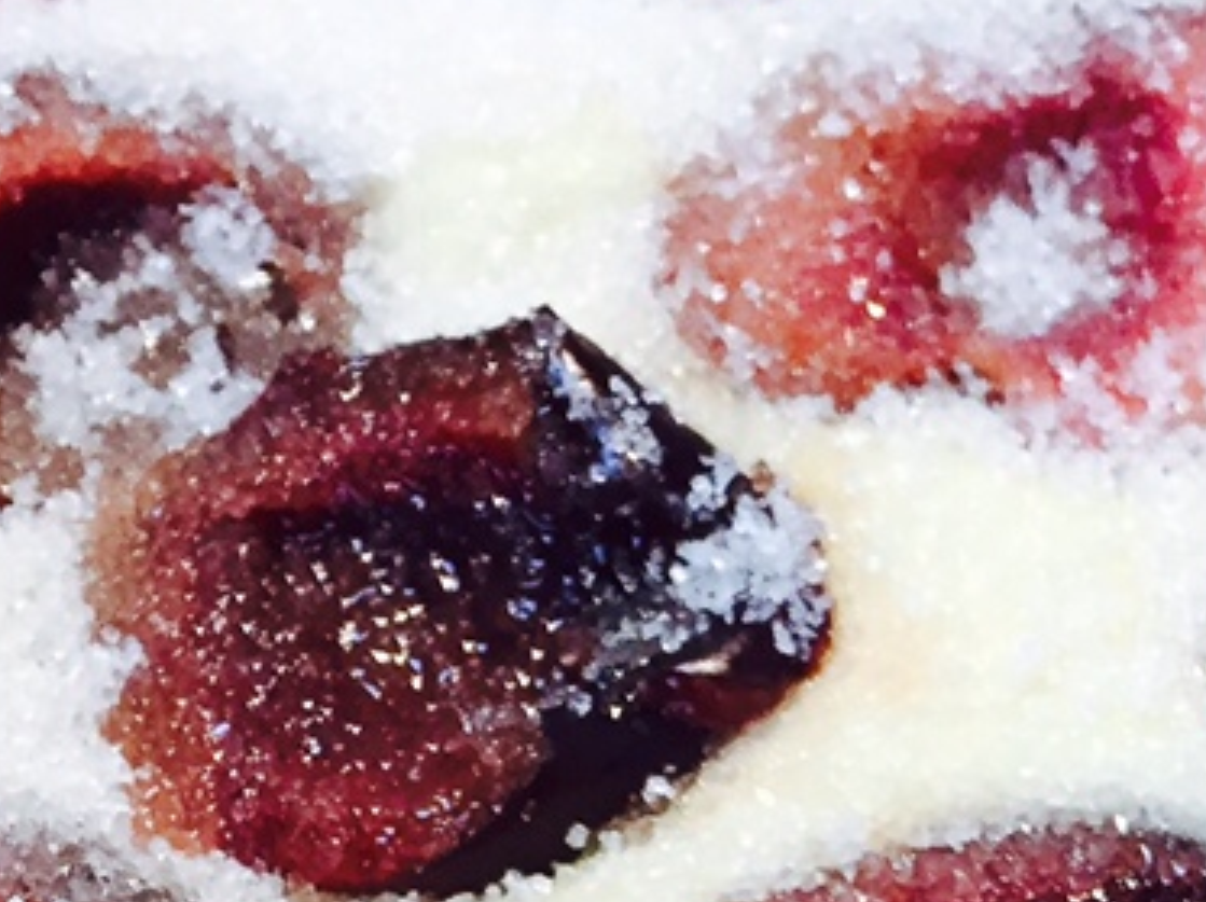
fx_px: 4420
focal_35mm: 127
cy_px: 1629
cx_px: 1507
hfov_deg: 14.9
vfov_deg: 10.9
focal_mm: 4.15
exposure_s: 1/33
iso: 50
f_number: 2.2
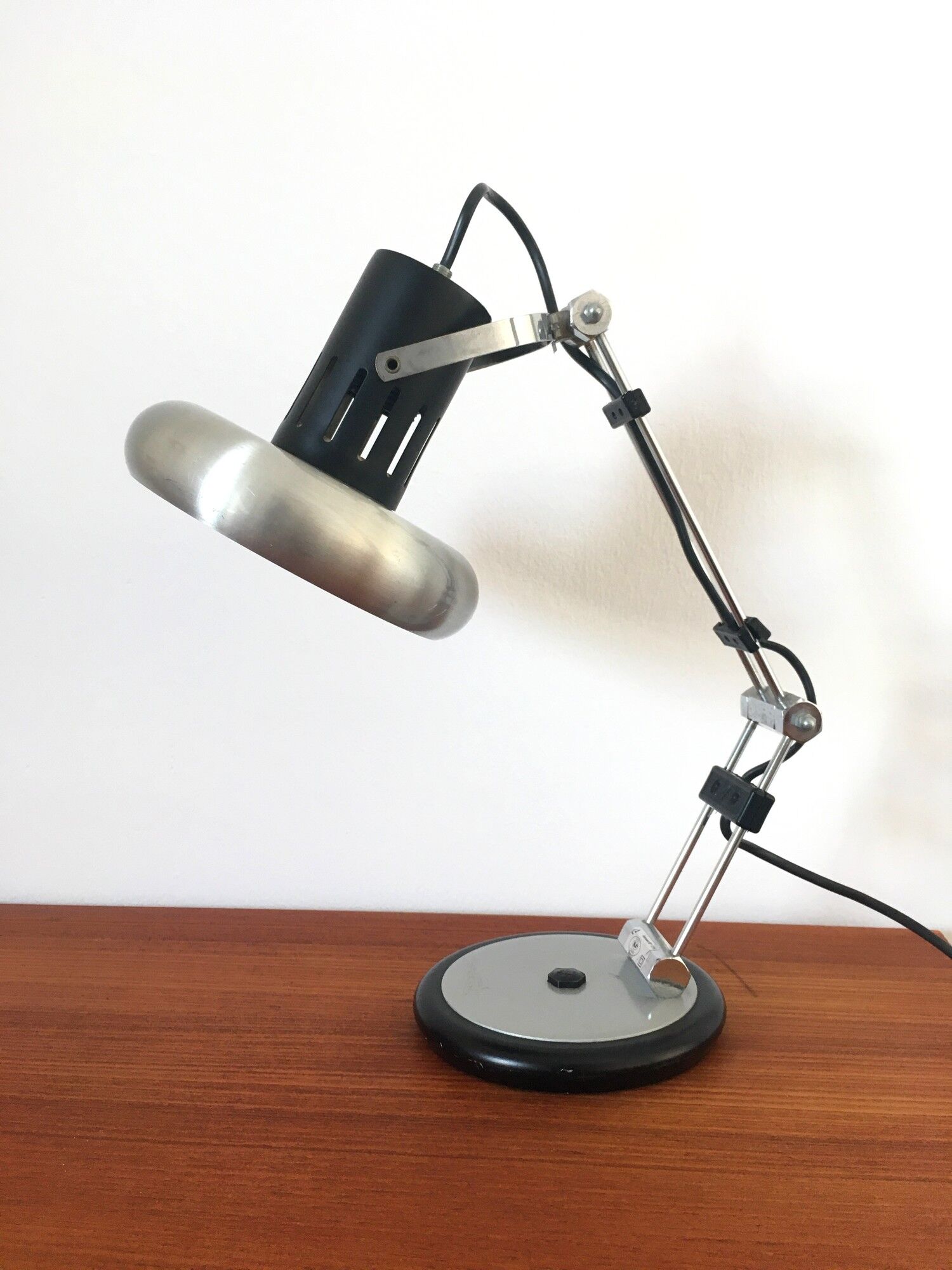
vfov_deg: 61.7
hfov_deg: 48.2
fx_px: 1063
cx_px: 476
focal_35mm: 29
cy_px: 635
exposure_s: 1/33
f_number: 2.2
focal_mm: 4.15
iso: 50
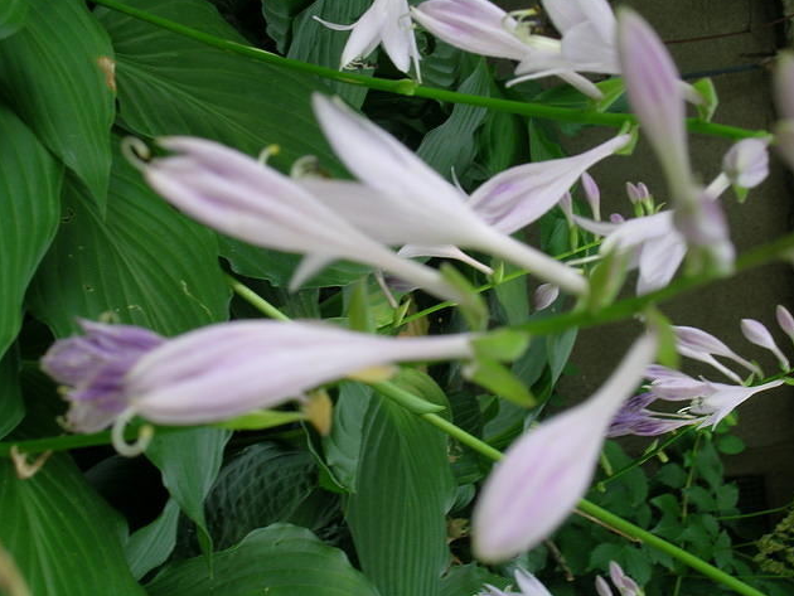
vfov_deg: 22.3
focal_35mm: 66
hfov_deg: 29.4
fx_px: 1514
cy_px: 295
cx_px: 400
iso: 50
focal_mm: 13.5
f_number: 6.8
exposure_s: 1/38
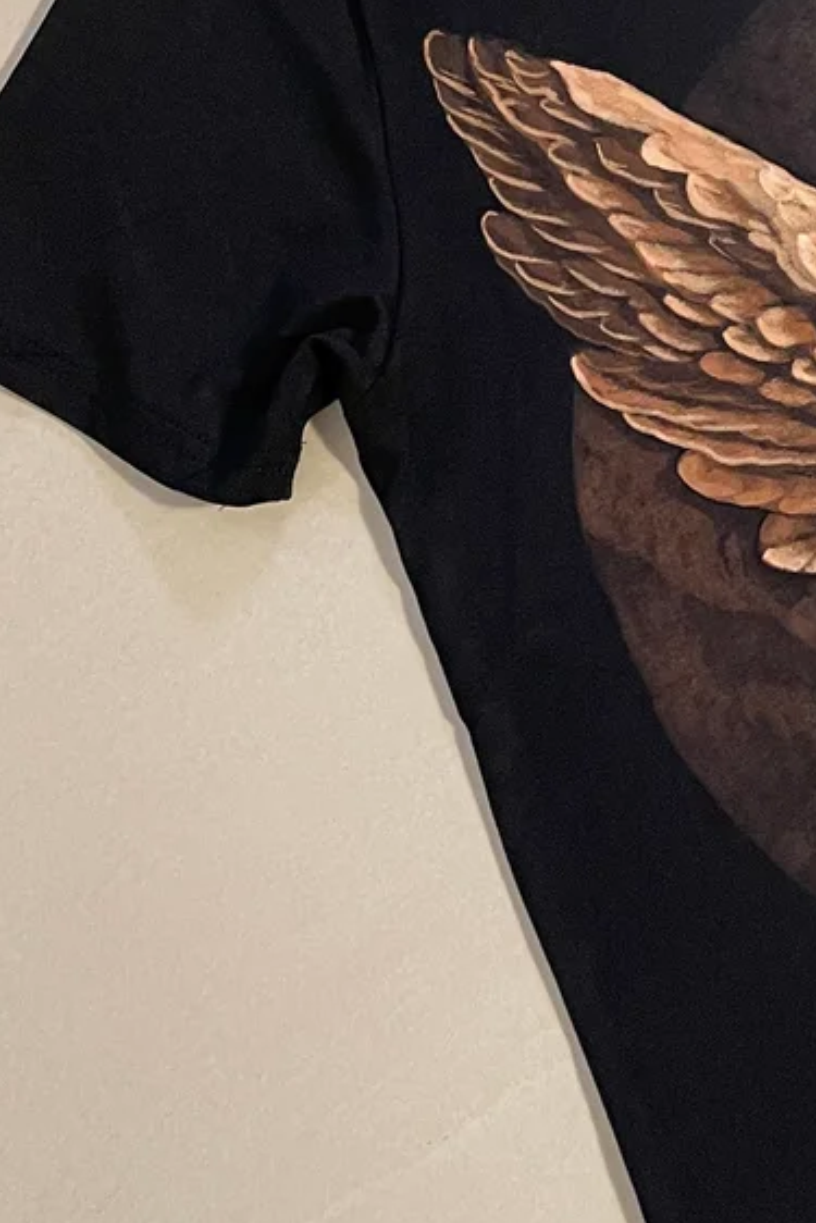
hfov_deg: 16.6
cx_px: 1114
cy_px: 287
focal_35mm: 77
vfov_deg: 25.9
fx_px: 2616
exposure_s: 1/50
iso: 200
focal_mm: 4.2
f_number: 1.6
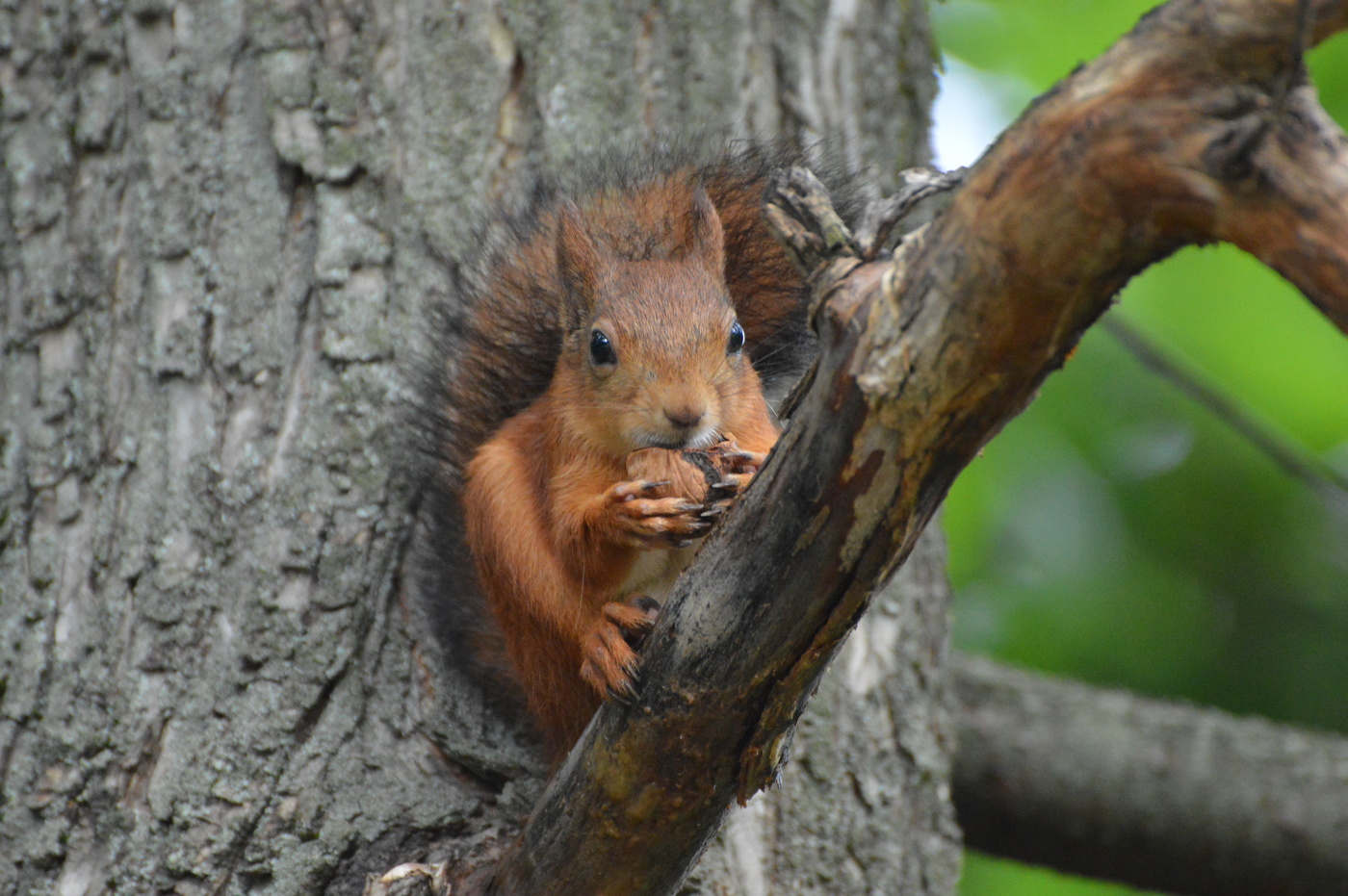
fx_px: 16836
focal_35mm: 450
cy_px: 448
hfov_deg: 4.6
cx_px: 674
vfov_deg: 3.0
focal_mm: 300
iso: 3200
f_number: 5.6
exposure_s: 1/400
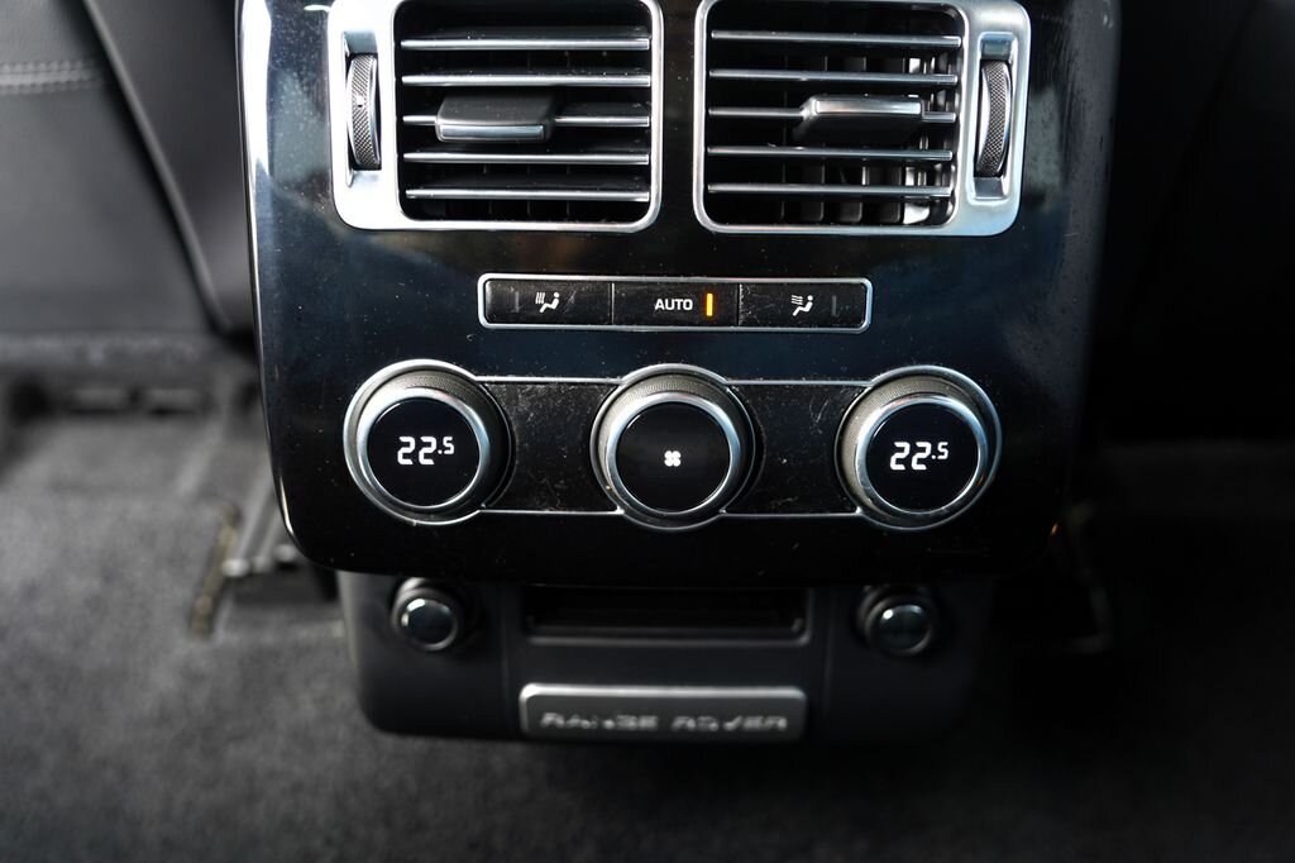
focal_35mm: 28
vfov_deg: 46.4
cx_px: 648
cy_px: 432
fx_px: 1007
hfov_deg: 65.5
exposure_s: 1/30
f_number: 2.8
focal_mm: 28
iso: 400
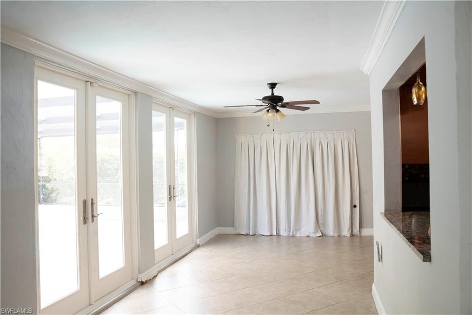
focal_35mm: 28
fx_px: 367
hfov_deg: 65.5
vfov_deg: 46.4
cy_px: 158
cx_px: 236
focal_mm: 28
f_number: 8
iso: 10000
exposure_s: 1/8000
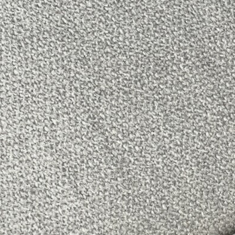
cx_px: 204
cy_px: 210
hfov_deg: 10.1
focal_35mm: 173
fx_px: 1329
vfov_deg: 10.1
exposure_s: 1/100
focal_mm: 7.5
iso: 125
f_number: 2.2
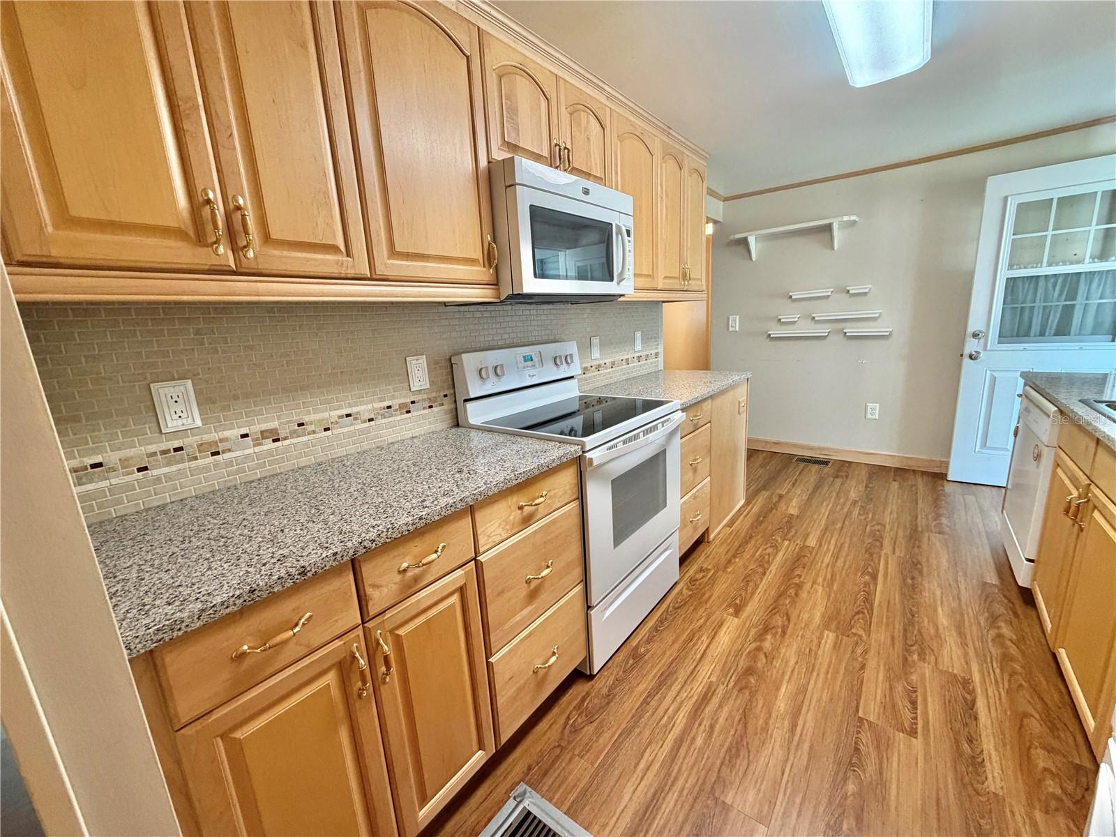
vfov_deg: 85.7
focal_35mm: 14
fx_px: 451
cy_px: 418
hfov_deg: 102.1
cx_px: 558
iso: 250
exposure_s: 1/60
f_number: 2.2
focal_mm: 2.22
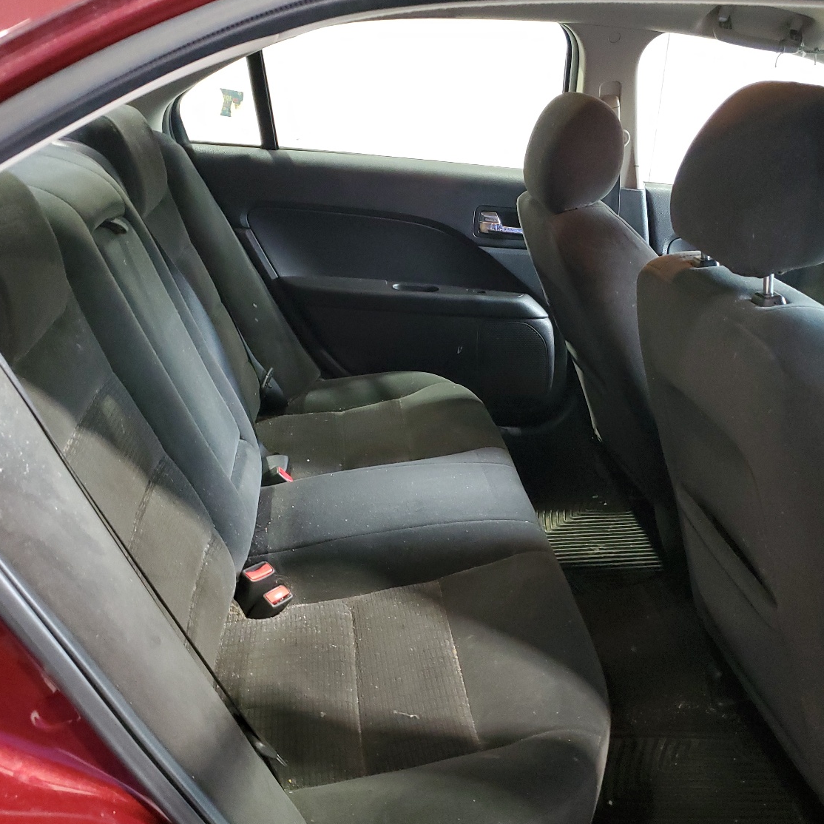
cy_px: 406
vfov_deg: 49.7
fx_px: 889
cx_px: 433
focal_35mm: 33
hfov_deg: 49.7
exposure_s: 1/40
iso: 320
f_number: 1.5
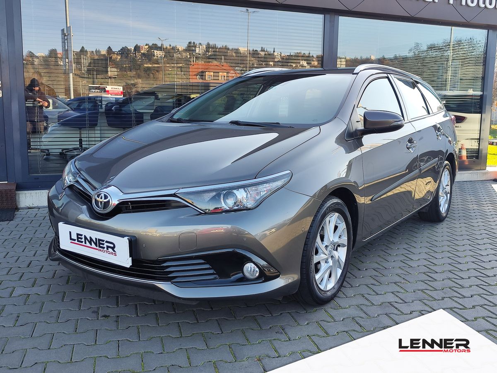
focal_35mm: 23
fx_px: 330
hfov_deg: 73.9
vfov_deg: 58.9
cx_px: 248
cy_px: 186
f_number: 1.69
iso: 50
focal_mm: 7.01
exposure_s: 1/218
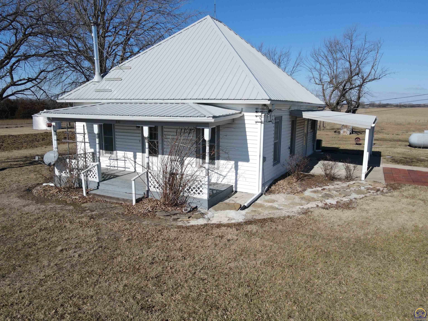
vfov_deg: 56.8
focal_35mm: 24
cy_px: 160
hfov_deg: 71.6
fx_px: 297
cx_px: 214
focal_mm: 4.5
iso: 100
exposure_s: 1/1000
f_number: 2.8
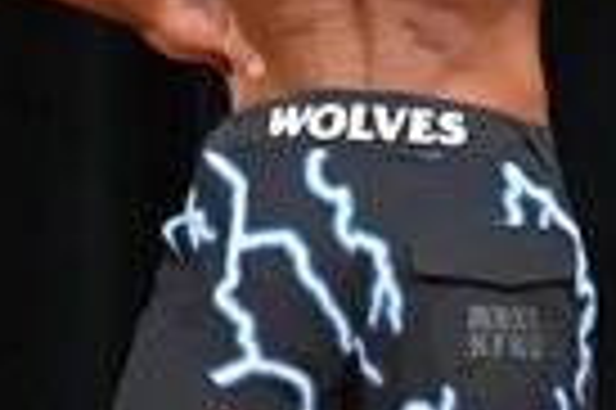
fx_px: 27635
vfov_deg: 0.8
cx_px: 326
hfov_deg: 1.3
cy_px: 351
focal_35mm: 1617
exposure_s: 1/400
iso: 5000
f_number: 5.6
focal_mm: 190
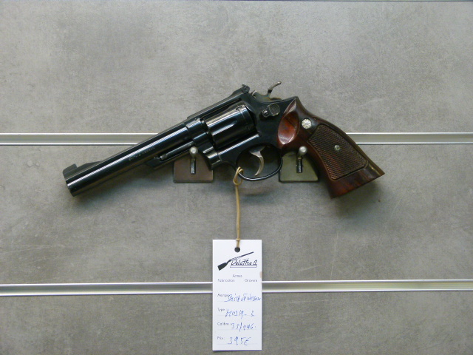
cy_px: 178
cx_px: 236
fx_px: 956
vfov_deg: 21.0
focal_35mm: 70
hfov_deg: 27.8
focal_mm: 12.6
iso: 250
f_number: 3.3
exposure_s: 1/60
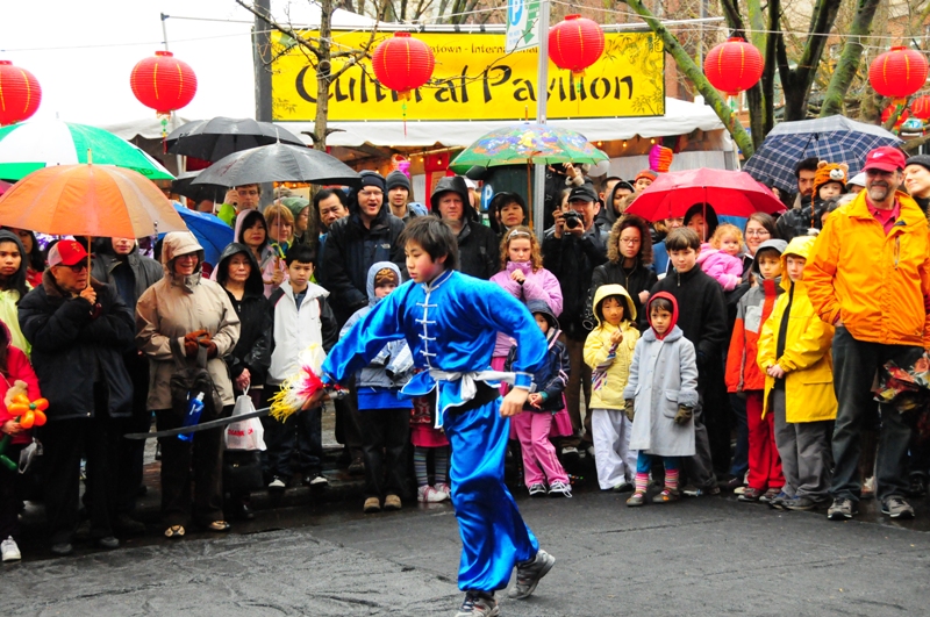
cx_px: 465
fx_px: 1935
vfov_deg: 18.1
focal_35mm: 75
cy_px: 308
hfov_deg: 27.0
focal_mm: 50
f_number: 6.3
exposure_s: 1/400
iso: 3200
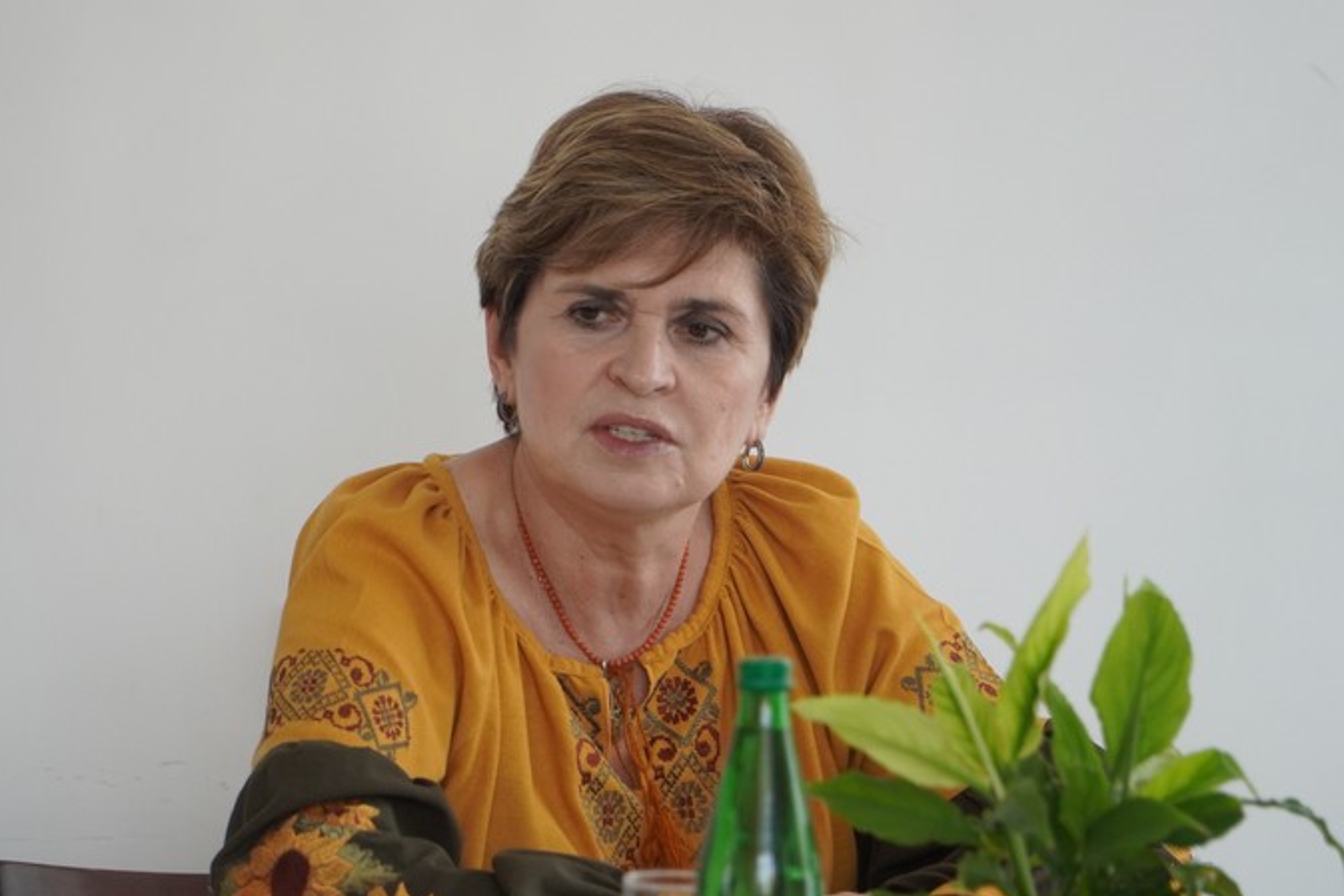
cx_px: 641
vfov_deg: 7.5
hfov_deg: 11.2
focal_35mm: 184
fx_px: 6855
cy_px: 492
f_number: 4
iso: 640
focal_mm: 103
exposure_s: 1/160
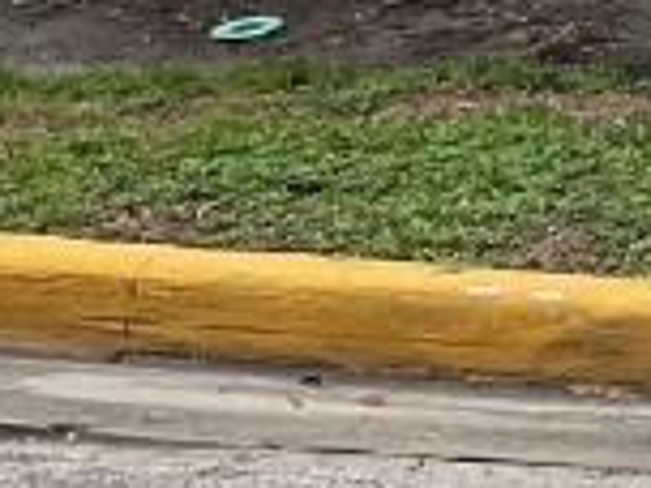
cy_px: -492
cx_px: 1486
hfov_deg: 9.2
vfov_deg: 7.3
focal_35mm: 195
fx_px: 3667
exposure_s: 1/1195
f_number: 1.8
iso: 16
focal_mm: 3
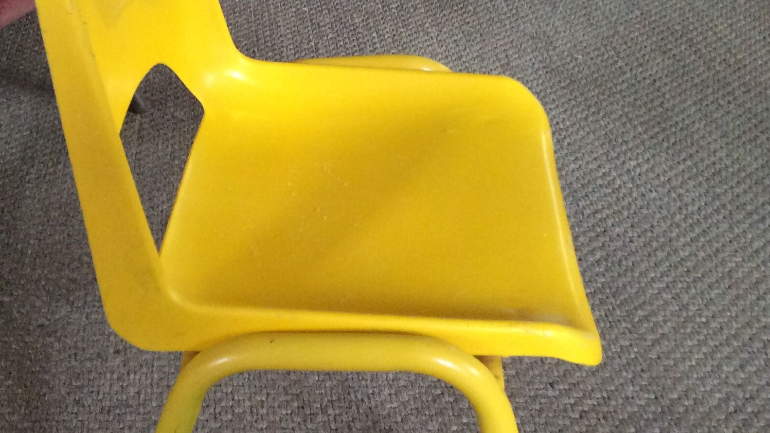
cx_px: 215
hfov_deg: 36.0
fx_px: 1164
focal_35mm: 57
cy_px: 197
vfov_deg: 21.1
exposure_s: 1/25
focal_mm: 3.3
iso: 250
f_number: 2.4
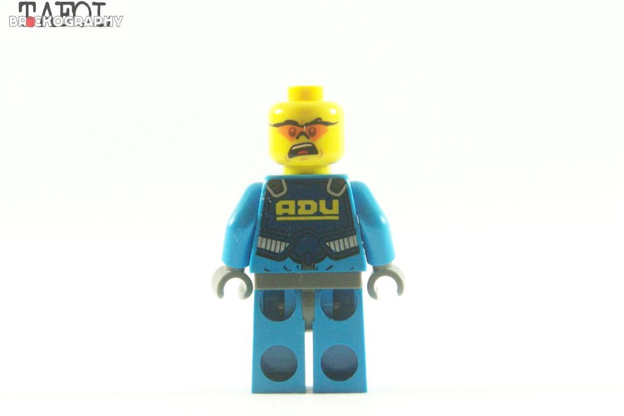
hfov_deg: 18.6
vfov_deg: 12.5
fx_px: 1907
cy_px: 225
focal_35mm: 110
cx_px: 312
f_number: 4
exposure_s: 1/60
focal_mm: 17.5
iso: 400
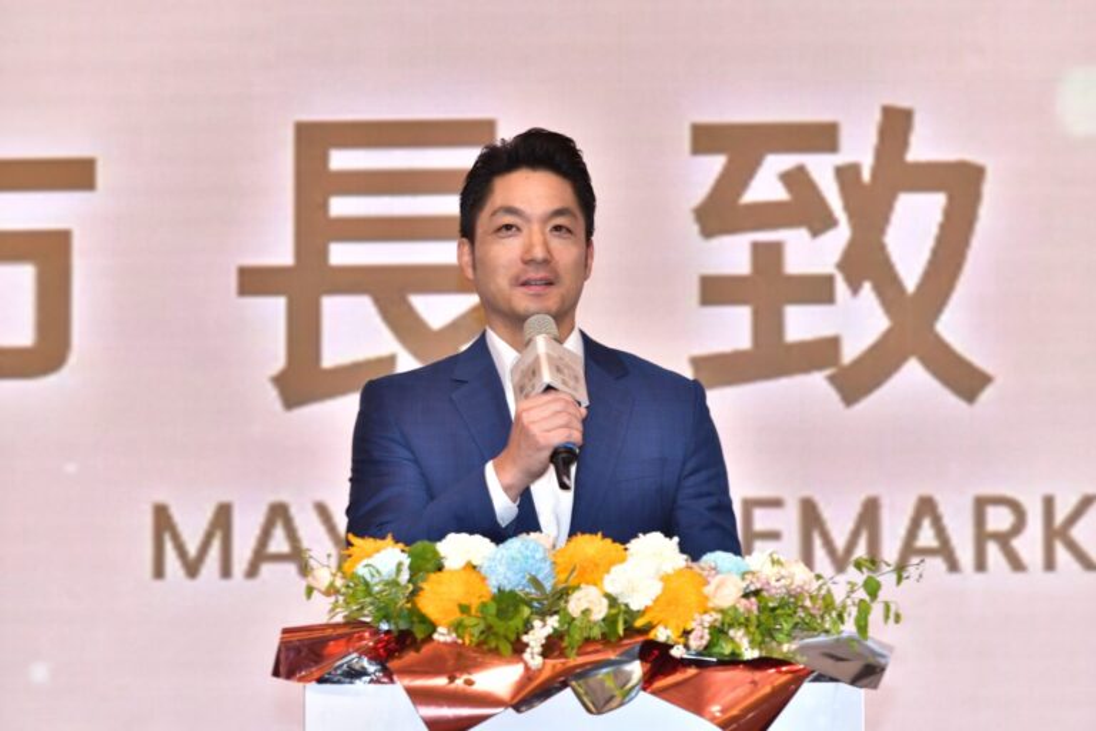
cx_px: 548
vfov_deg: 6.9
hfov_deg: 10.3
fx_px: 6088
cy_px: 366
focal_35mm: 200
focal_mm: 200
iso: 800
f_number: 5.6
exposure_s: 1/80
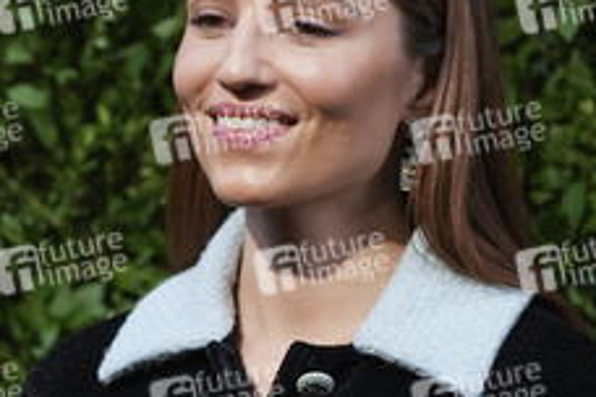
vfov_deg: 6.0
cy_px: 198
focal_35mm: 229
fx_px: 3791
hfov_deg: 9.0
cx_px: 251
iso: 1250
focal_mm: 116
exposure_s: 1/320
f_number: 5
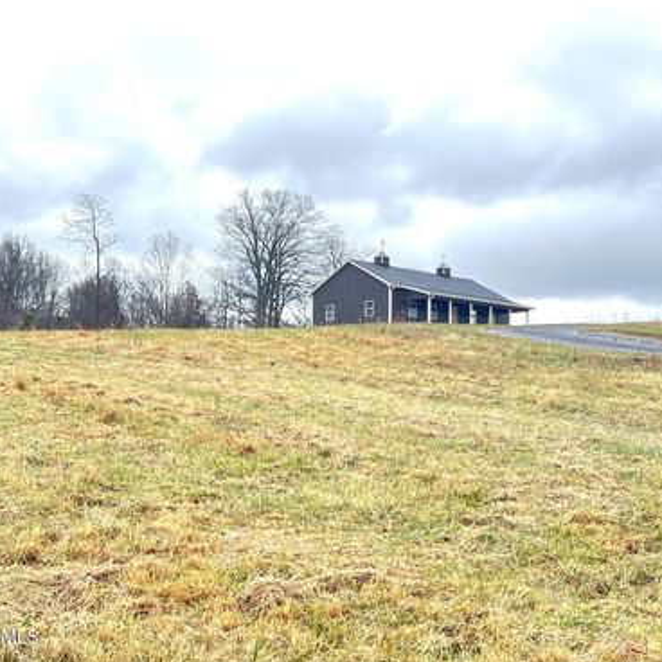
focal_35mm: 48
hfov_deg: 35.2
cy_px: 330
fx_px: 1039
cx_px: 405
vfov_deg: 35.4
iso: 50
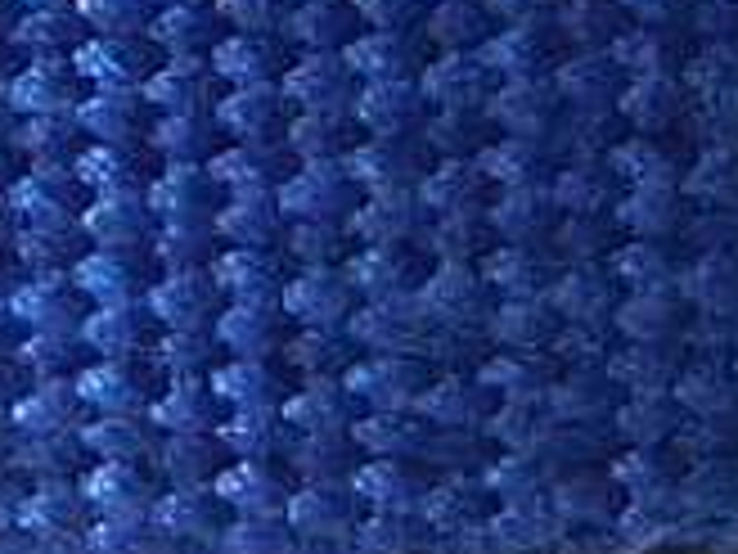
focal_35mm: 169
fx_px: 3603
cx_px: 187
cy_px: -135
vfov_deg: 8.7
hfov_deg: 11.7
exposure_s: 1/30
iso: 220
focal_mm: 4.5
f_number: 3.4
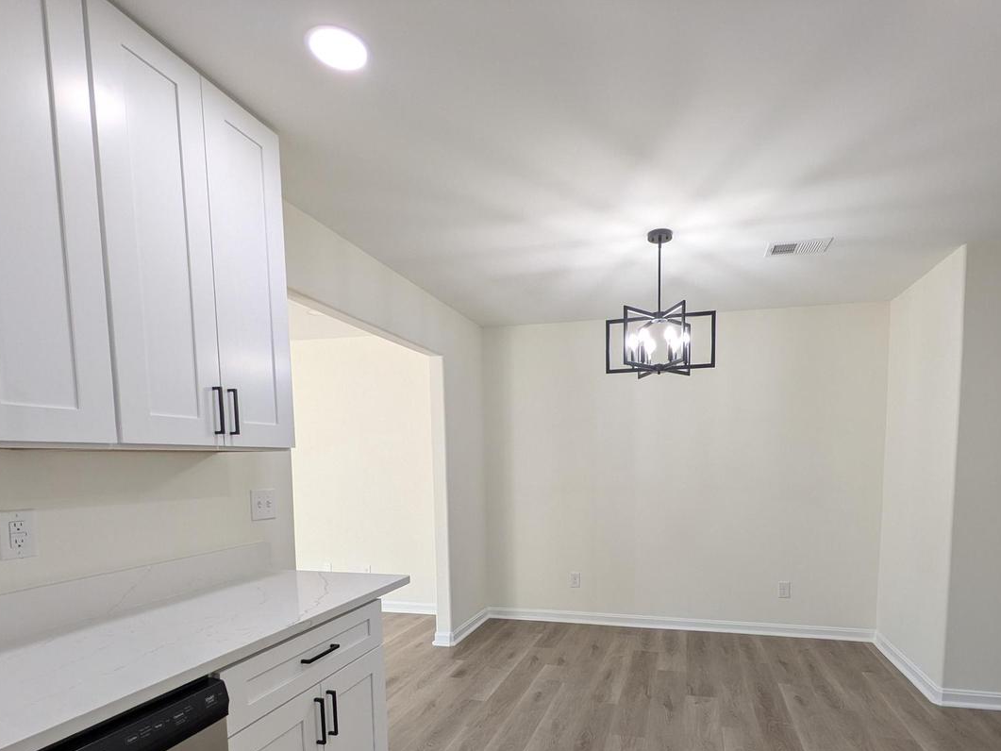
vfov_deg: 66.6
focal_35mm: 19
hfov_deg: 84.3
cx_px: 559
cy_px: 509
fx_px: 549
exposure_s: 1/120
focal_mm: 1.83
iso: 128
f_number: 2.2
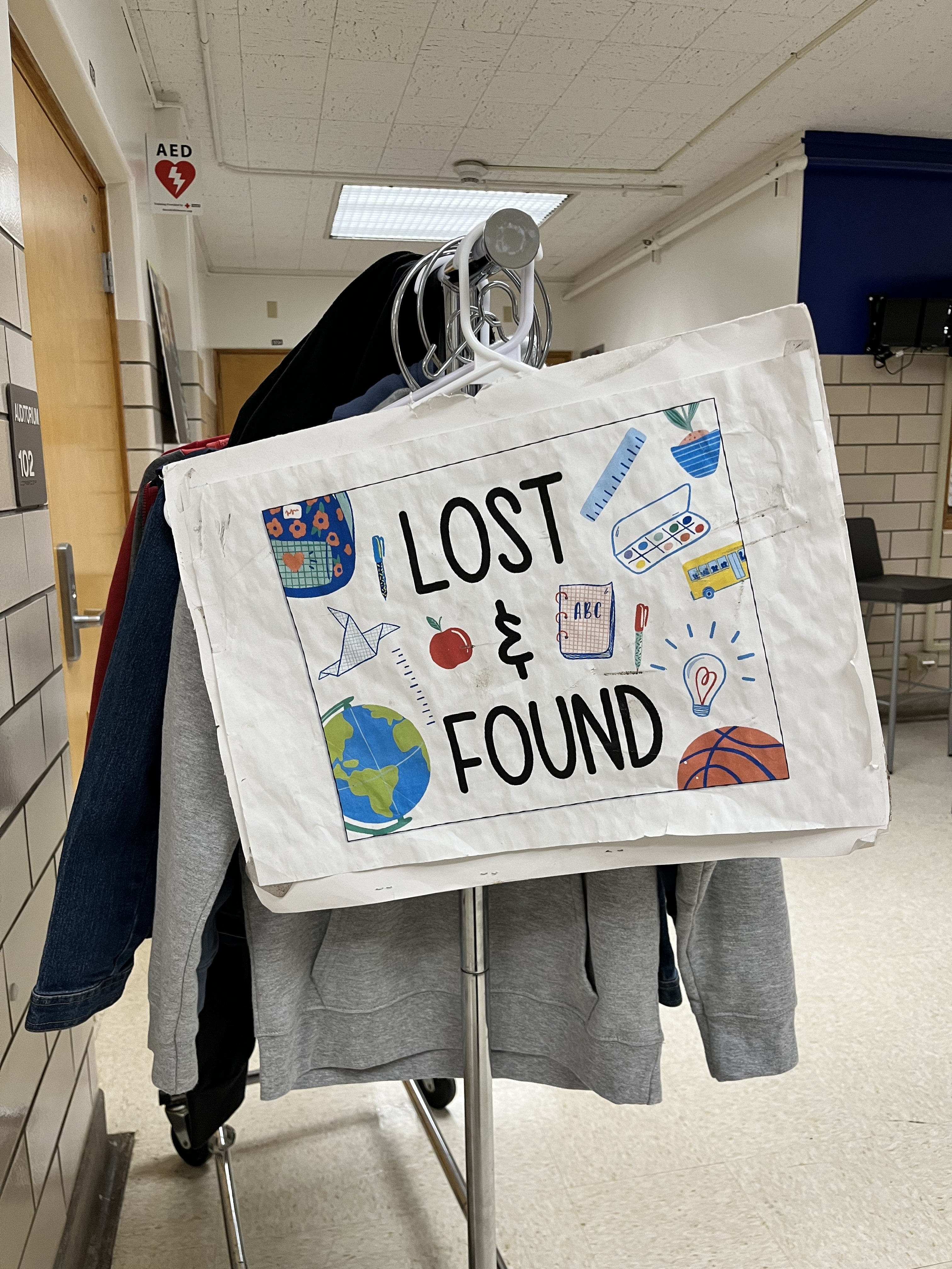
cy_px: 634
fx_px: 953
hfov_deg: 53.1
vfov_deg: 67.3
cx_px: 476
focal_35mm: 26
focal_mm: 5.1
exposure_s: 1/74
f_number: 1.6
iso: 125
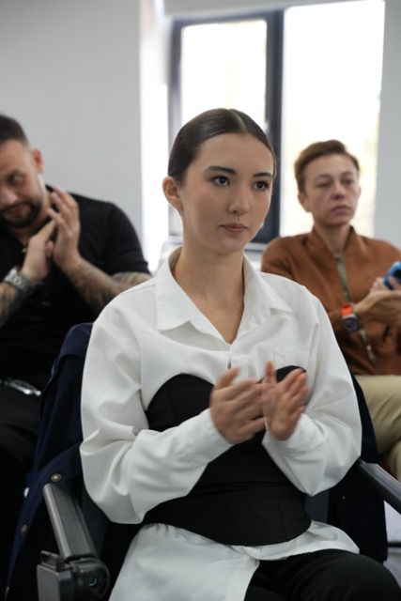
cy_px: 300
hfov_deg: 20.4
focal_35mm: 67
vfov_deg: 30.2
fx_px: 1115
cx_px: 200
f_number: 4.5
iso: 640
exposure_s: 1/125
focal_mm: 66.8
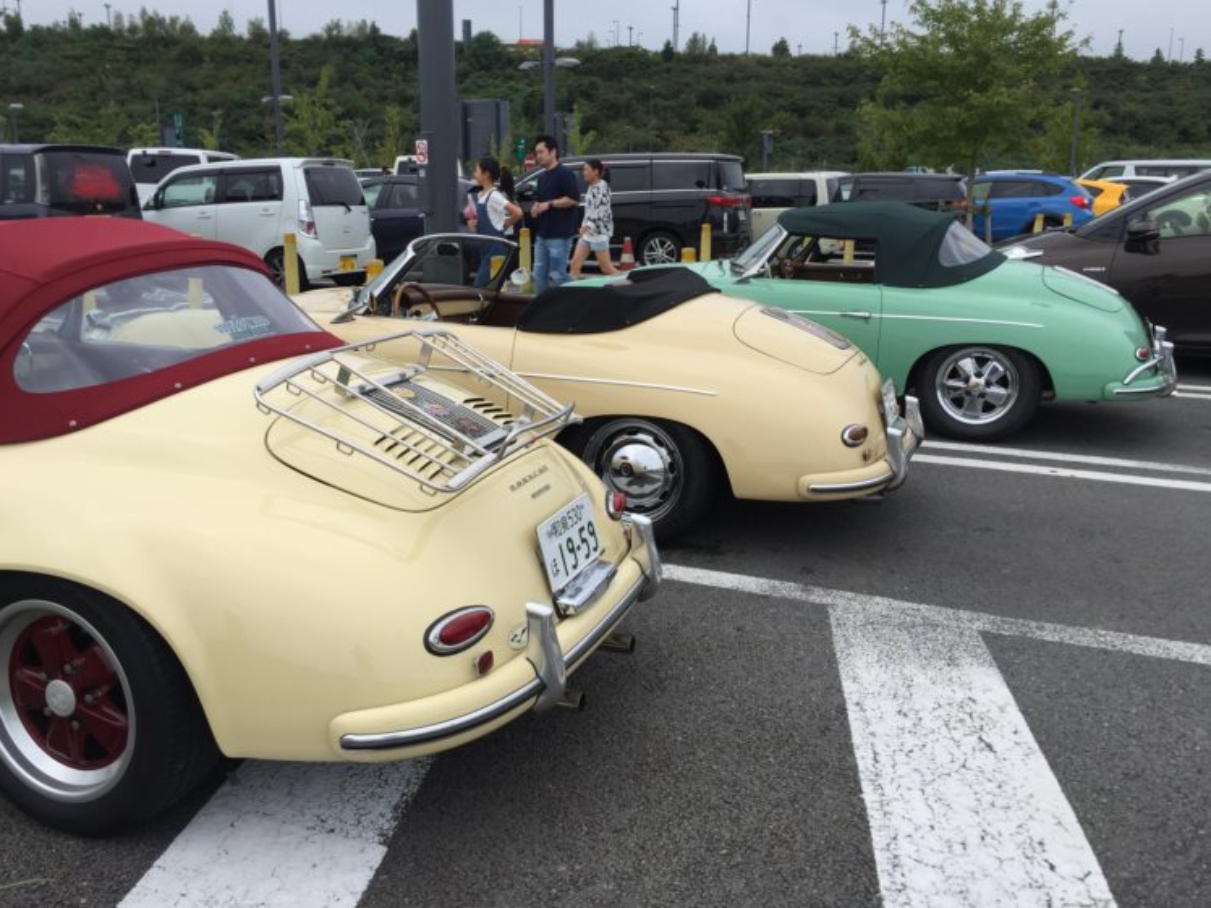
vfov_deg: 45.4
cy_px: 442
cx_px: 591
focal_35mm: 31
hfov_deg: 58.3
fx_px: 1084
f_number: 2.2
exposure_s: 1/1522
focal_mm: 4.15
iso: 32
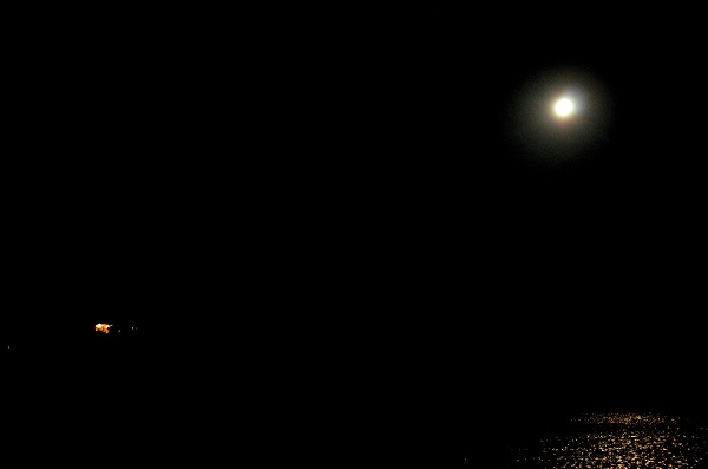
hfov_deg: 53.2
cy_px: 234
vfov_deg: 36.7
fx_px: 706
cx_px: 354
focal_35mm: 36
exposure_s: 1/6
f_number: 4
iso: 6400
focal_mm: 24
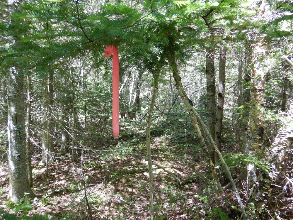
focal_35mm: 24
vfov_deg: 56.8
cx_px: 146
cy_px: 110
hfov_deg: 71.6
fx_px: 203
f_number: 2.8
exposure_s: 1/60
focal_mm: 4.3
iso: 125
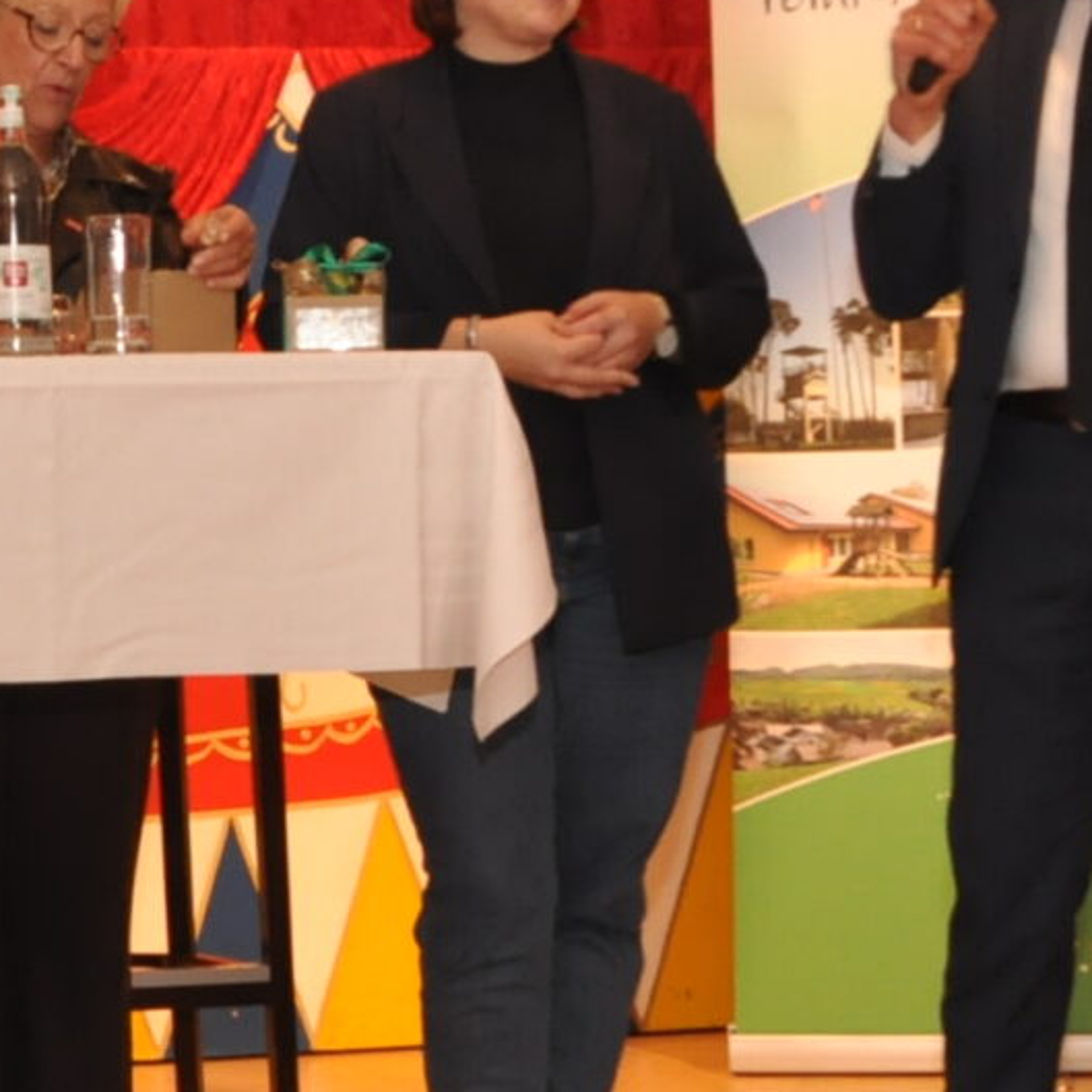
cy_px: 471
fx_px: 3962
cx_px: 85
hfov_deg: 15.5
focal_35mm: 111
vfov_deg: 15.7
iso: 800
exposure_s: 1/25
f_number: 5
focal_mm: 18
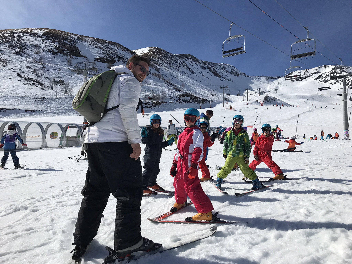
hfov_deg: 63.4
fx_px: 285
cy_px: 132
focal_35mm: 28
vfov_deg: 49.7
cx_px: 176
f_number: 1.8
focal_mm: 3.99
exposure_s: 1/5988
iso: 20
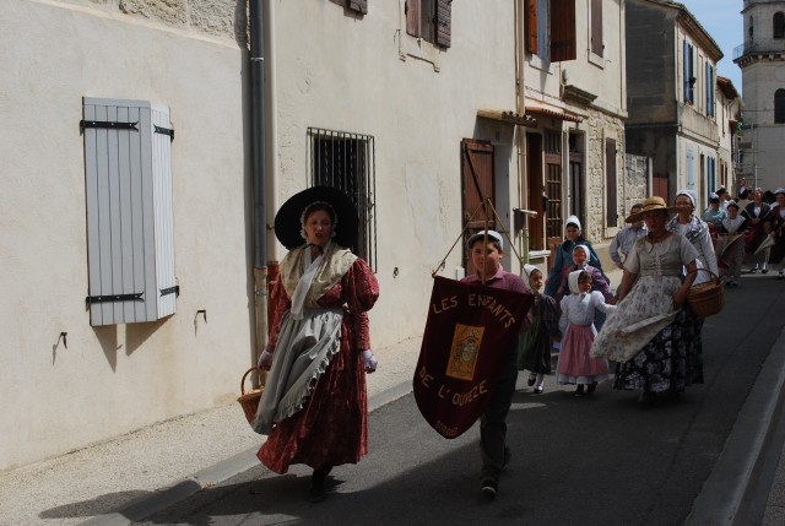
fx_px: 950
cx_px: 392
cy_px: 263
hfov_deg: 44.9
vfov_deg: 31.0
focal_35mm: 44
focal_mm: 29
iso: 100
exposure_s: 1/250
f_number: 8
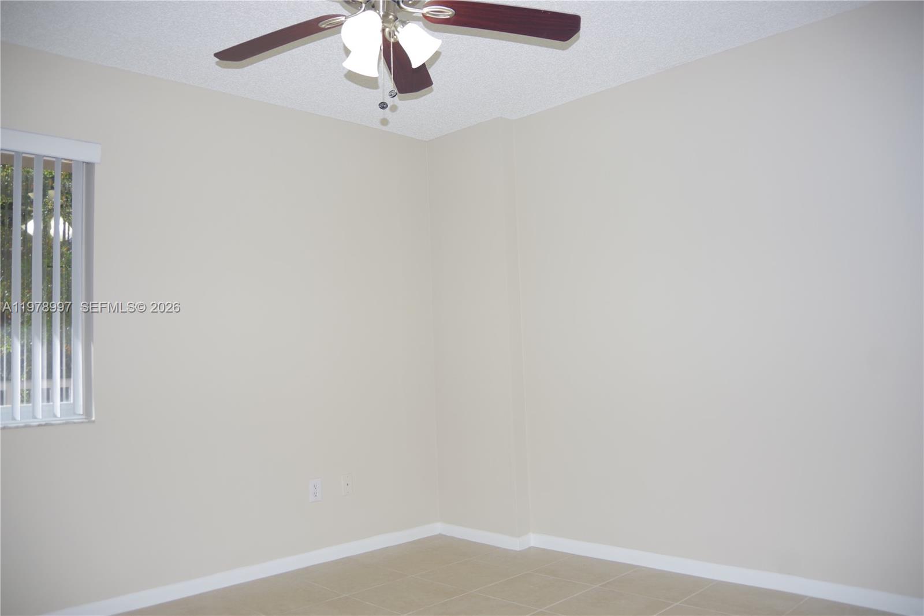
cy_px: 308
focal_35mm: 27
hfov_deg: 67.4
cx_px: 462
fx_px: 693
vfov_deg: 47.9
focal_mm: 18
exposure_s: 1/50
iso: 100
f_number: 3.5
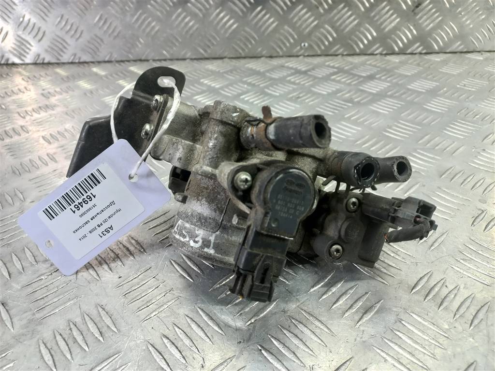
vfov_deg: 54.9
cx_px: 248
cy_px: 186
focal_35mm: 25
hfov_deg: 69.4
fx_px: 357
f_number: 1.8
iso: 100
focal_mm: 4.6
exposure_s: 1/50
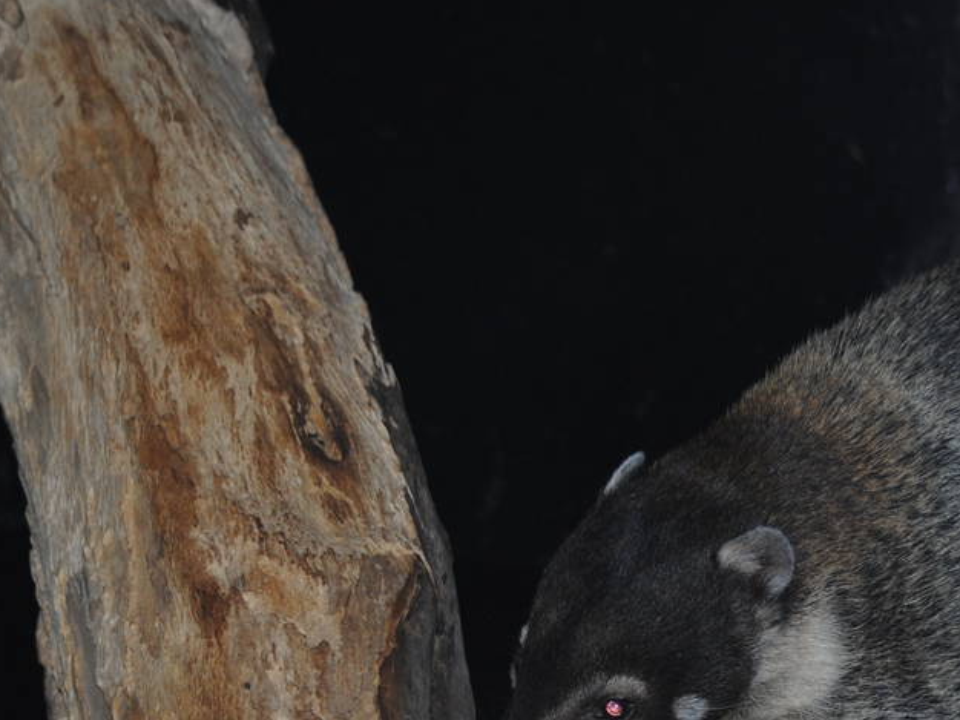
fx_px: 6348
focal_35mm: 229
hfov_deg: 8.6
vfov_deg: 6.5
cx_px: 900
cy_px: 745
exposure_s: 1/60
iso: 200
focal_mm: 62
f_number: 4.5
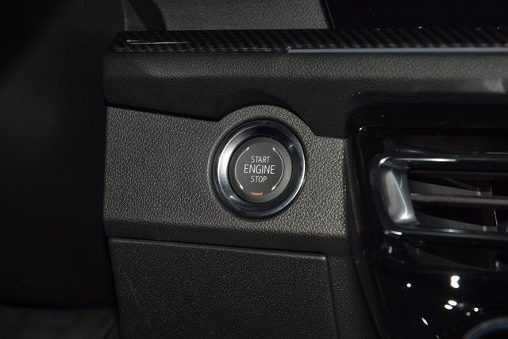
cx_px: 254
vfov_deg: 13.0
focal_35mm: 105
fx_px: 1482
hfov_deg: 19.5
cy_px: 170
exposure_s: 1/125
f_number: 8
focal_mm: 70
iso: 100
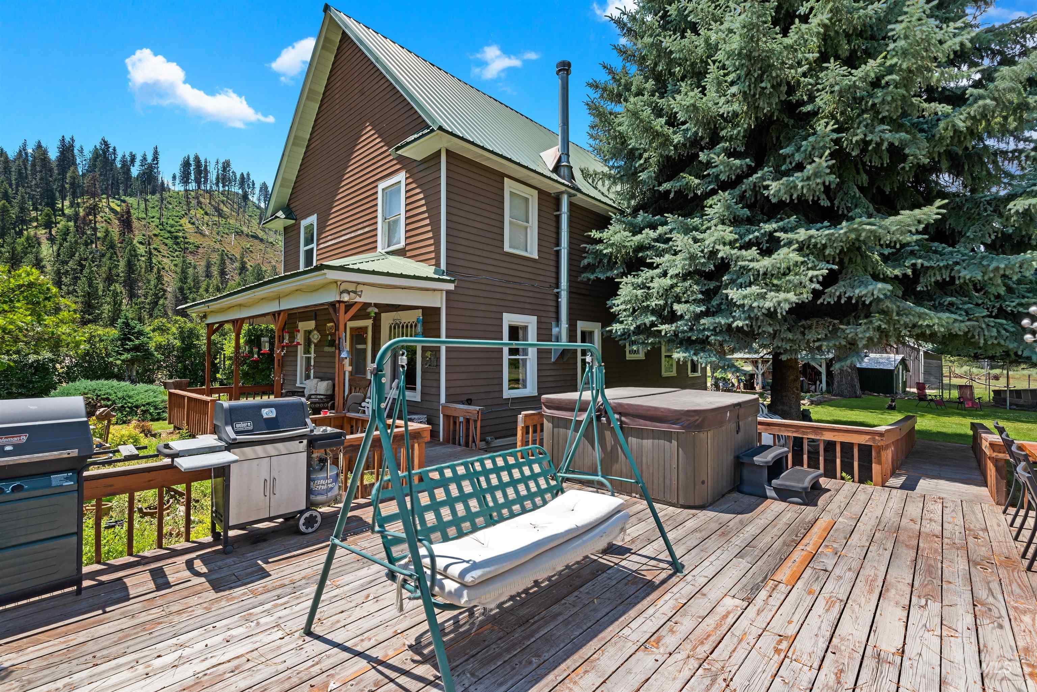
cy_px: 346
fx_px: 432
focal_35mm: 15
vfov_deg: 77.4
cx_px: 518
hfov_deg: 100.4
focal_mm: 15
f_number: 11
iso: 320
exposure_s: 1/125
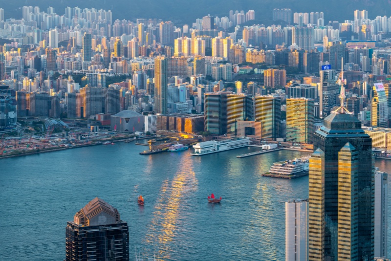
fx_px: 1141
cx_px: 196
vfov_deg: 13.1
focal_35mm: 105
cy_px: 130
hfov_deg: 19.4
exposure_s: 1/60
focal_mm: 105
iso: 100
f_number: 5.6
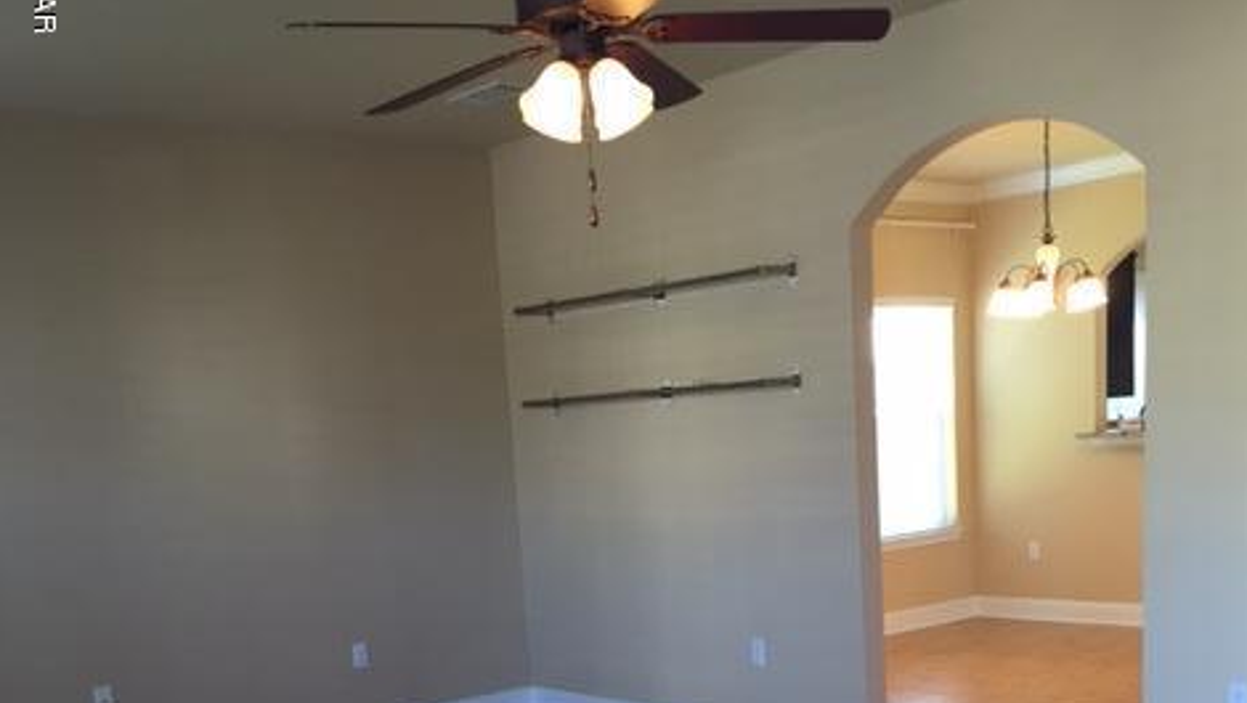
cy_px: 674
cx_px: 629
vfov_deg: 26.5
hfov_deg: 47.3
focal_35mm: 43
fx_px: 1423
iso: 64
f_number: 2.2
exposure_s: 1/30
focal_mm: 4.15
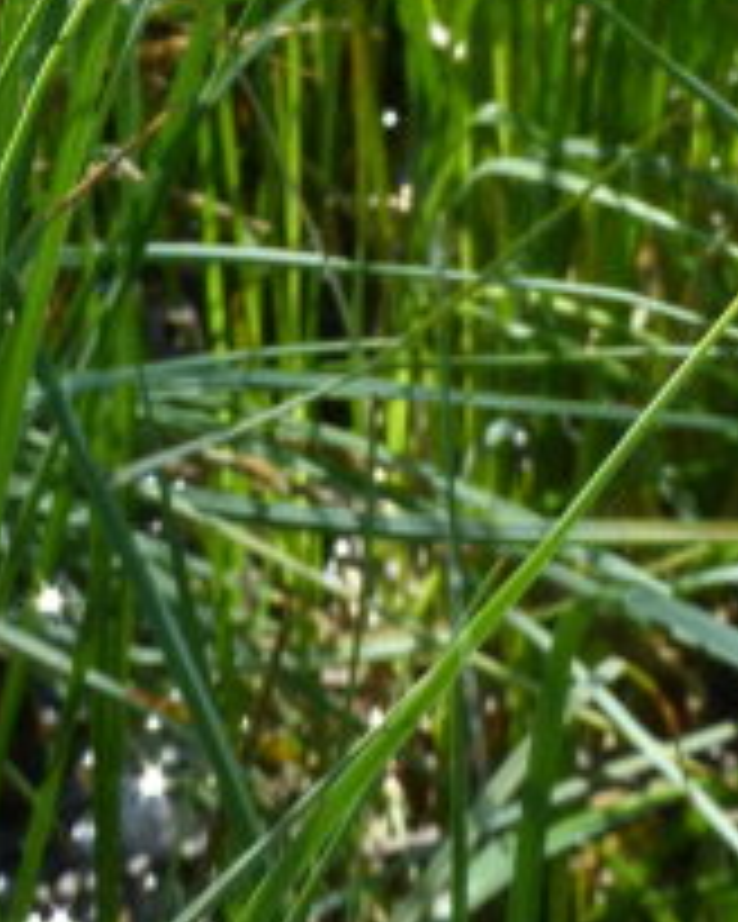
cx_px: 144
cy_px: -571
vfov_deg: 17.5
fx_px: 2594
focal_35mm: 95
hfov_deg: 16.1
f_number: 4
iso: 100
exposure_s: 1/160
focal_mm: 4.3
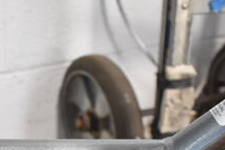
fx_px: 475
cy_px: 199
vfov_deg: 16.9
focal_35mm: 76
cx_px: 78
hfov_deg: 26.5
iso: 1800
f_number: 3.5
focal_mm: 18
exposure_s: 1/125
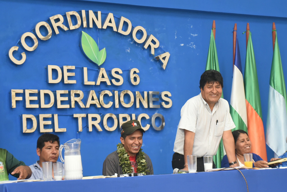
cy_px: 96
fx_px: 558
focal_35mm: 70
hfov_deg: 28.8
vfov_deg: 19.5
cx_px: 144
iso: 2000
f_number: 2.8
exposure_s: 1/250
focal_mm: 70
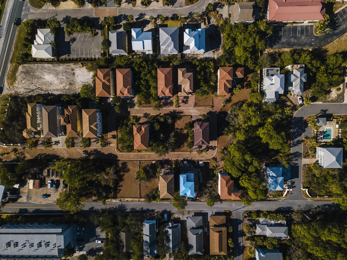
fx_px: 261
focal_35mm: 26
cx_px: 174
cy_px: 130
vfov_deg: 53.0
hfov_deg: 67.3
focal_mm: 4.73
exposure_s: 1/900
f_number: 2.2
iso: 100
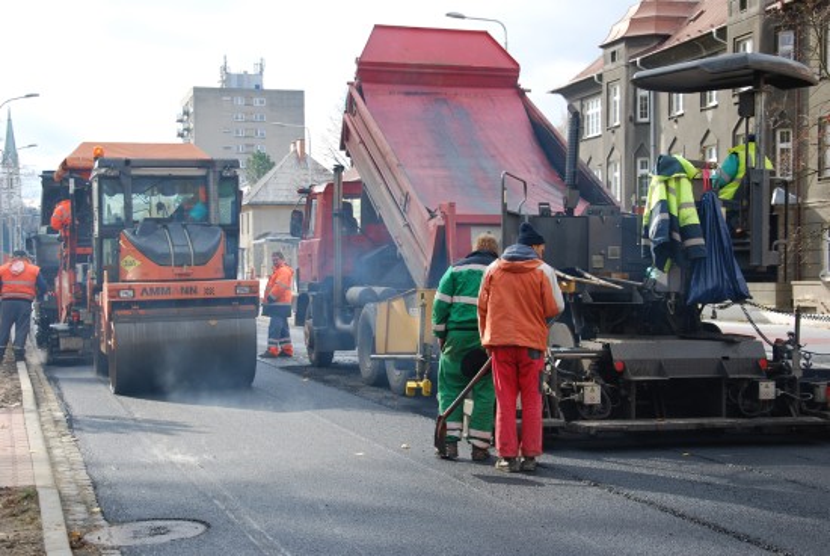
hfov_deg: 35.0
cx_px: 415
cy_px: 278
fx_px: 1316
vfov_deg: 23.8
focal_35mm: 57
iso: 100
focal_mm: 38
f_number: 5.6
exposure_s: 1/125
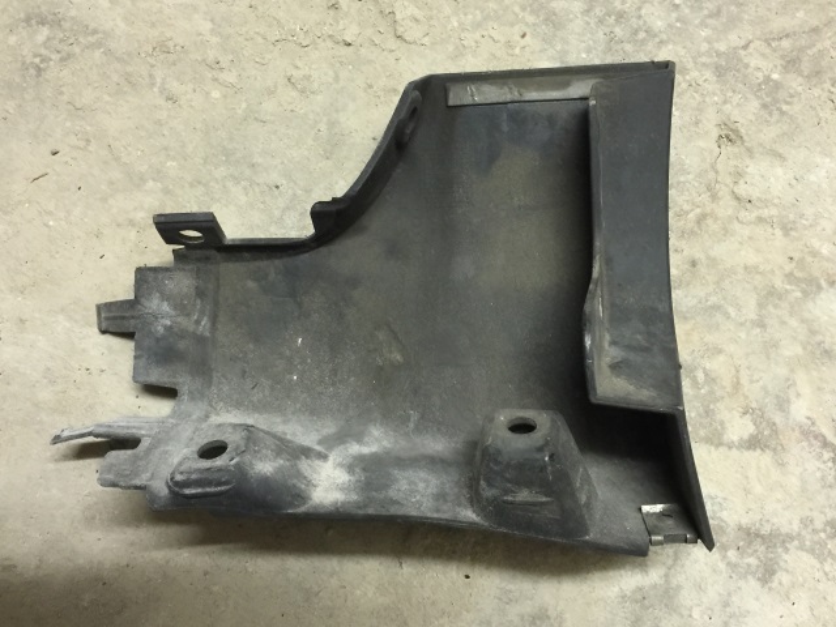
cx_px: 418
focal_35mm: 29
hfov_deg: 61.7
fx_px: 700
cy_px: 314
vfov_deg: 48.2
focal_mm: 4.15
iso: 125
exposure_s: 1/8
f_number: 2.2
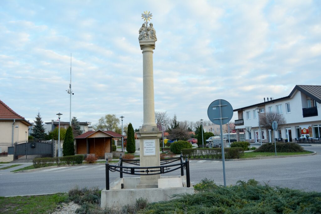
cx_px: 160
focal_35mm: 27
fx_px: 241
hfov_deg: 67.4
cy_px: 107
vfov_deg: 47.9
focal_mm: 18
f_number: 5
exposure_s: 1/100
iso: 100
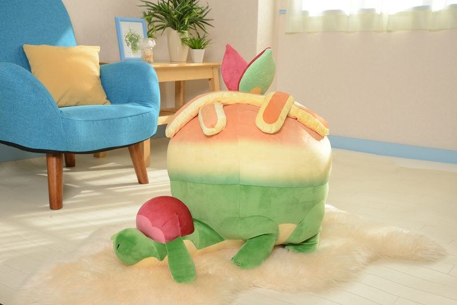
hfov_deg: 46.4
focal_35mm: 42
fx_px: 533
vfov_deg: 31.9
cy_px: 152
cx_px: 228
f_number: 13
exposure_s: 1/30
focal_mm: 42
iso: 250
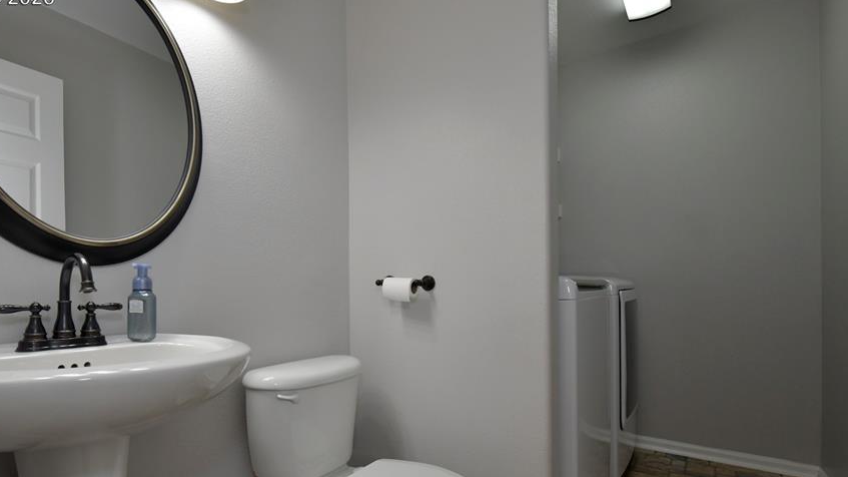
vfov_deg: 57.7
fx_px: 427
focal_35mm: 19
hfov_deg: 89.1
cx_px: 370
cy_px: 292
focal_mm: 15
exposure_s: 1/160
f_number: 9
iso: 1250
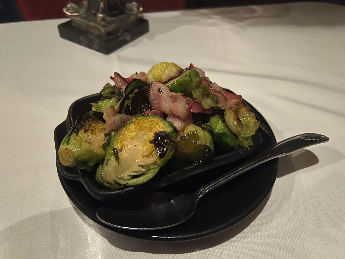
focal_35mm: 26
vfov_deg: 53.1
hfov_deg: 67.3
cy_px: 130
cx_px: 172
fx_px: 259
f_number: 1.5
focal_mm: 5.7
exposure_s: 1/24
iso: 1000
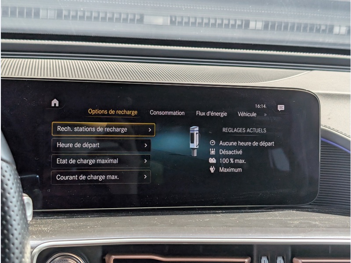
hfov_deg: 38.9
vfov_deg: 29.7
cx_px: 176
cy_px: 132
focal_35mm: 49
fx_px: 497
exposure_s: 1/334
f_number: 1.68
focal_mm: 6.9
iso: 19
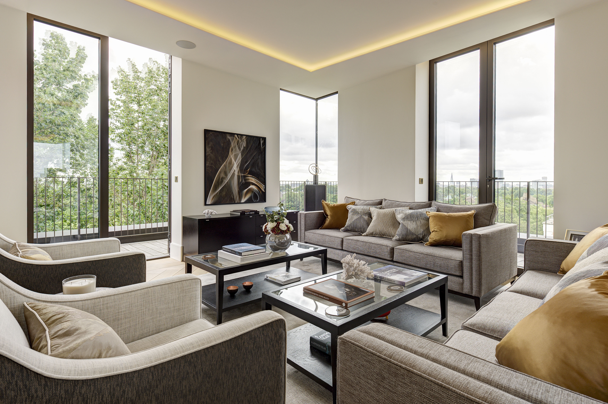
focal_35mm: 19
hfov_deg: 87.0
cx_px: 304
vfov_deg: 64.4
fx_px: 320
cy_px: 202
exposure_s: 1/250
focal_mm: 19
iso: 400
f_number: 9.5
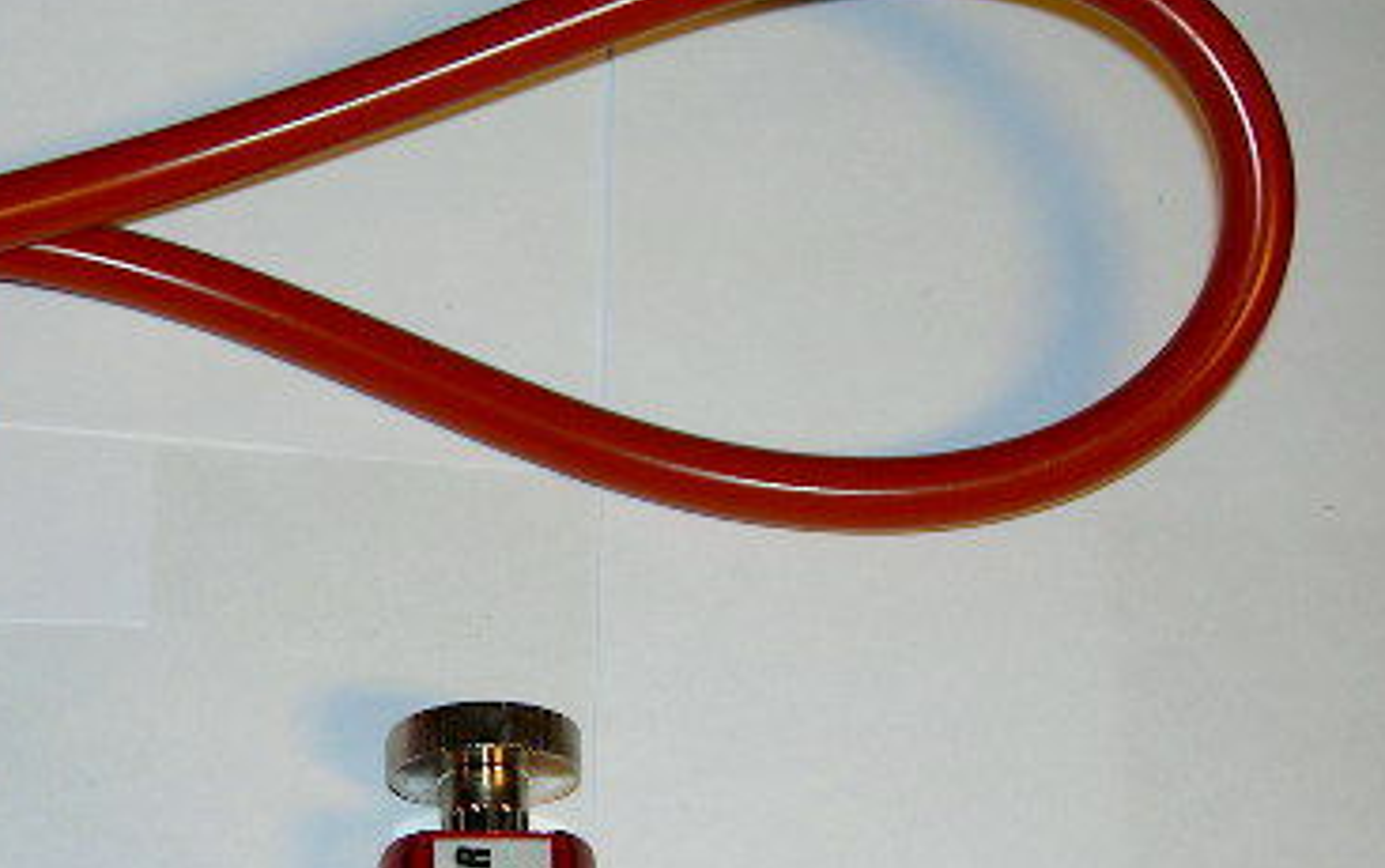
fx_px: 2720
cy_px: 702
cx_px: 253
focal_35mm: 72
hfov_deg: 27.9
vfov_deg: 18.0
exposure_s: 1/59.5
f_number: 2.8
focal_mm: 8
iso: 100
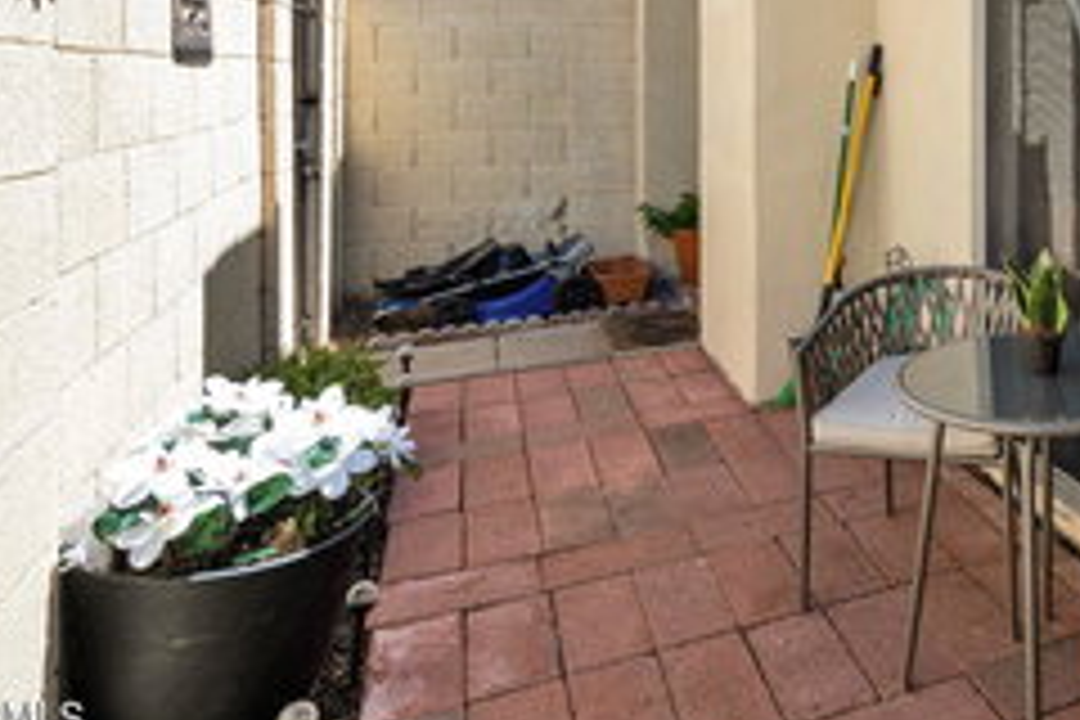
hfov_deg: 53.2
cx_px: 920
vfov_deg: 38.1
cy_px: 63
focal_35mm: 32
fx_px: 960
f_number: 9
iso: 250
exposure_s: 1/320
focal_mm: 16
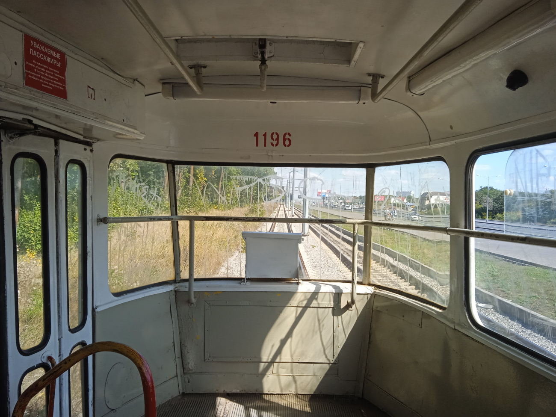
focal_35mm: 28
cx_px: 278
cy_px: 208
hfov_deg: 63.4
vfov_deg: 49.7
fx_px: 450
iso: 114
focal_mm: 3.43
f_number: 2.2
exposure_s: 1/485
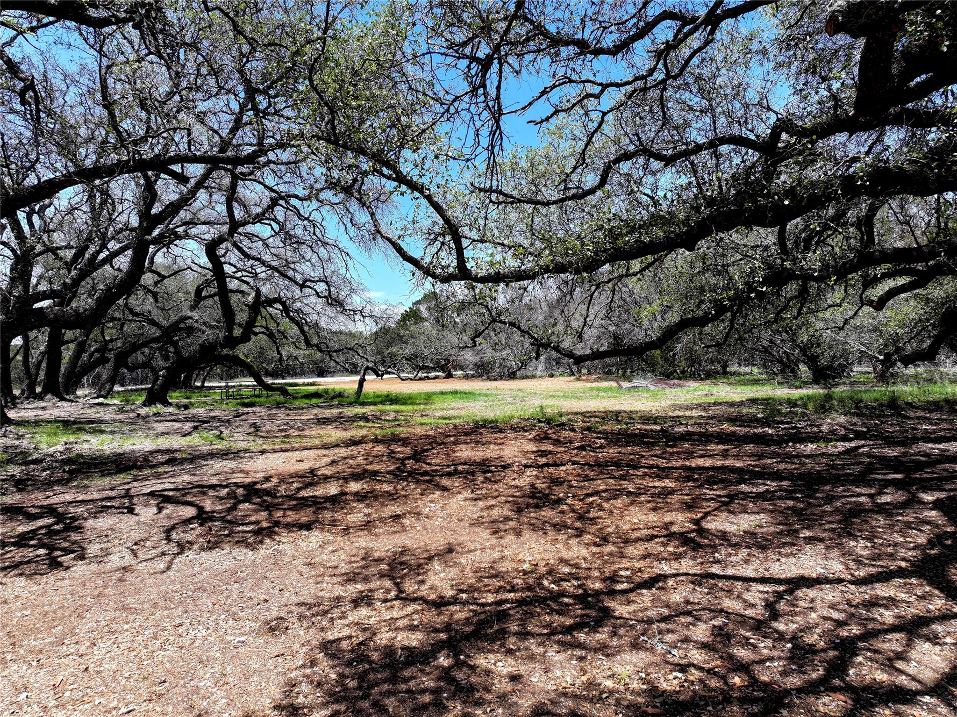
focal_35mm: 24
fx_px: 663
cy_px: 358
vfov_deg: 56.8
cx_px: 478
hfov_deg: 71.6
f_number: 2.8
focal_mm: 12.29
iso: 110
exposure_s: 1/60
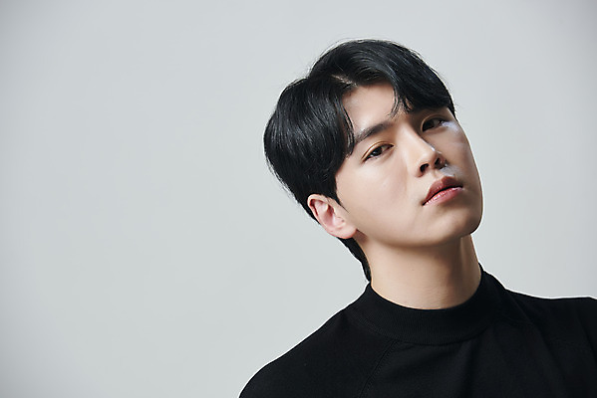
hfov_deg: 11.1
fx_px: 3069
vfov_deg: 7.4
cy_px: 199
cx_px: 298
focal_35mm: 185
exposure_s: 1/125
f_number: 7.1
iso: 64
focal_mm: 185
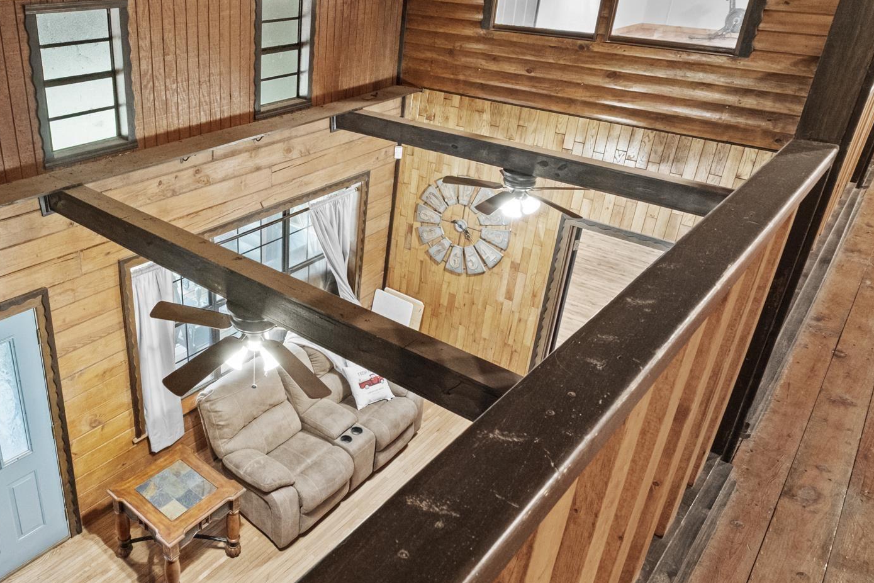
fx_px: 655
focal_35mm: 27
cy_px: 258
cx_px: 274
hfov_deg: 65.2
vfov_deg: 47.8
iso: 800
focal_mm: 10
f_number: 8
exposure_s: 4
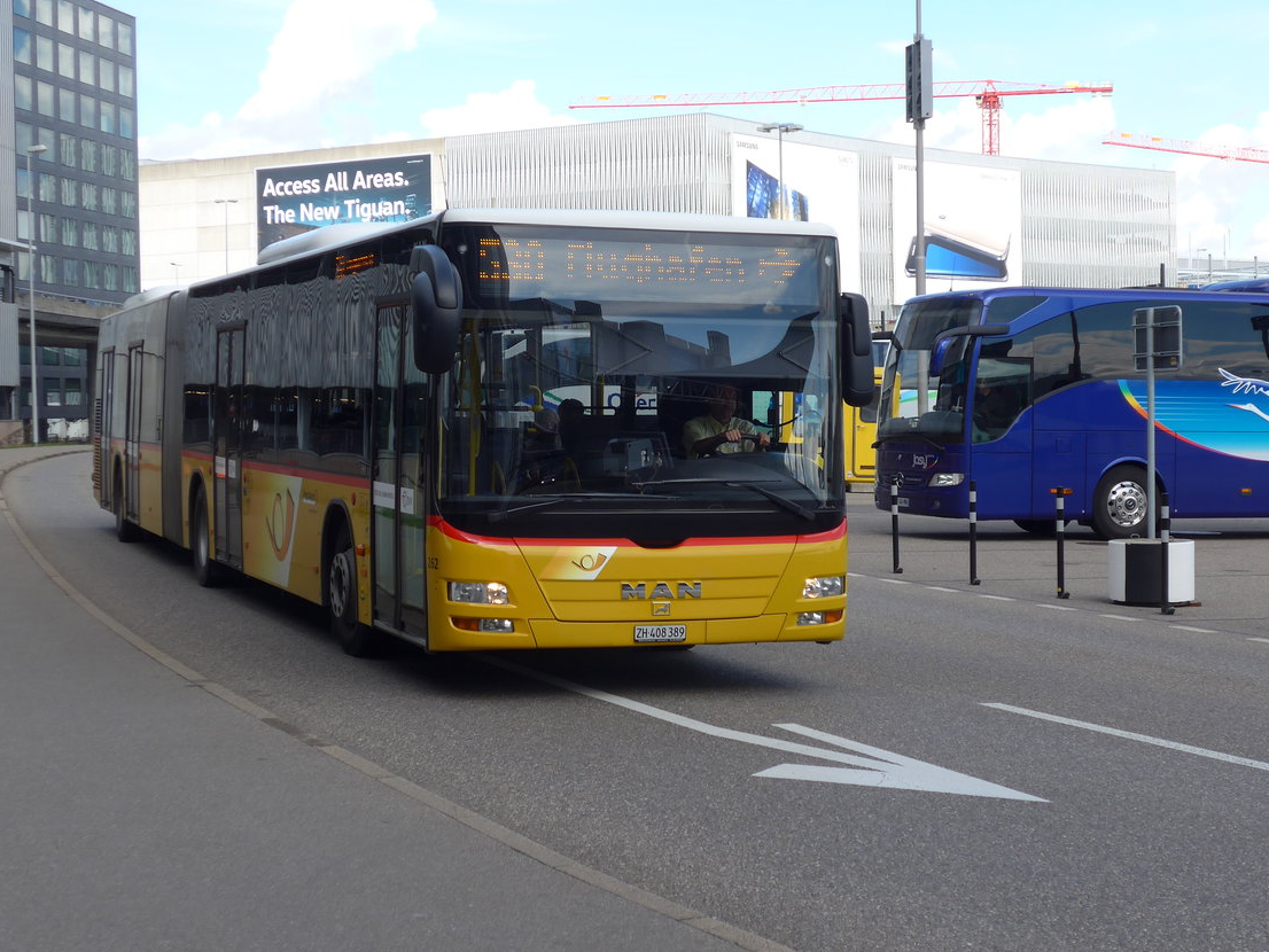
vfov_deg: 22.9
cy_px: 454
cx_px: 620
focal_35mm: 64
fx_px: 2347
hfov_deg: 30.3
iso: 80
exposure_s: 1/500
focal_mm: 12
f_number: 3.5
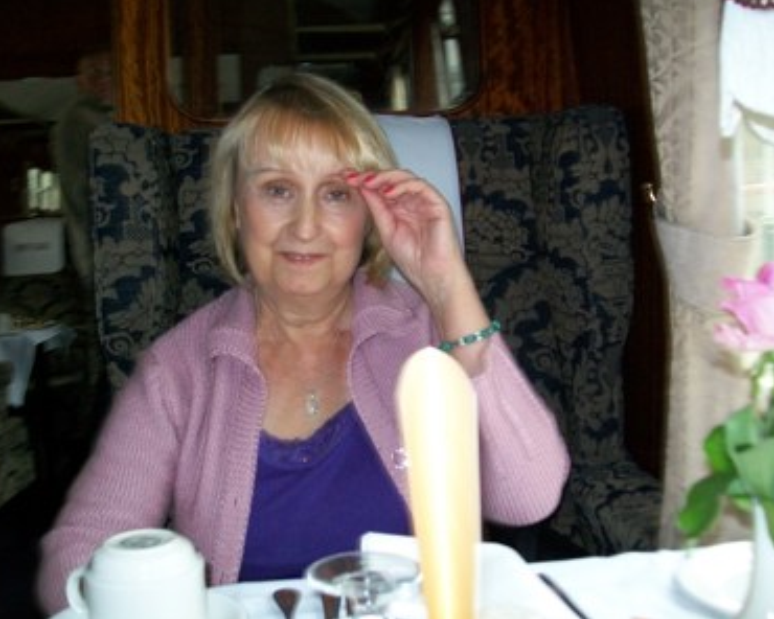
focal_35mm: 38
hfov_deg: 47.9
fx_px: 870
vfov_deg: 39.2
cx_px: 362
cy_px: 307
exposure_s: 1/60
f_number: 2.7
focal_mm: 6
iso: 160
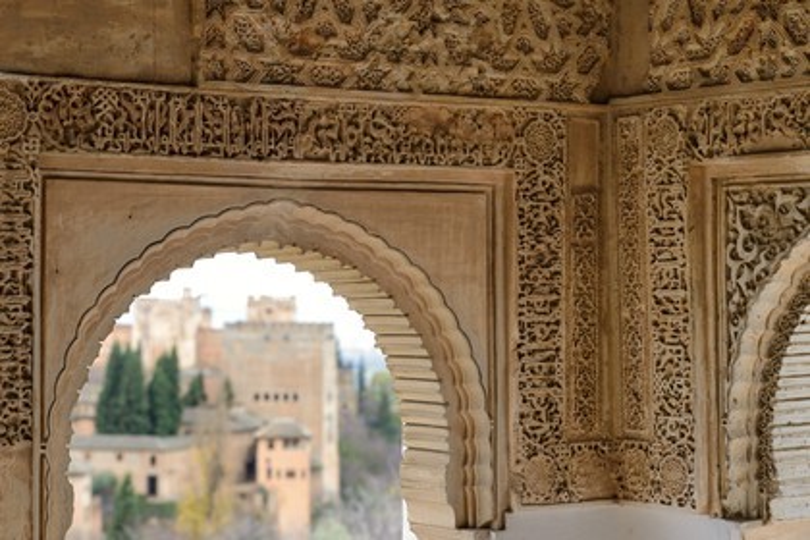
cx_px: 405
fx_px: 1935
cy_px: 270
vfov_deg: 15.9
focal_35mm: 86
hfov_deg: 23.6
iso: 1600
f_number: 7.1
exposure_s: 1/125
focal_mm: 86
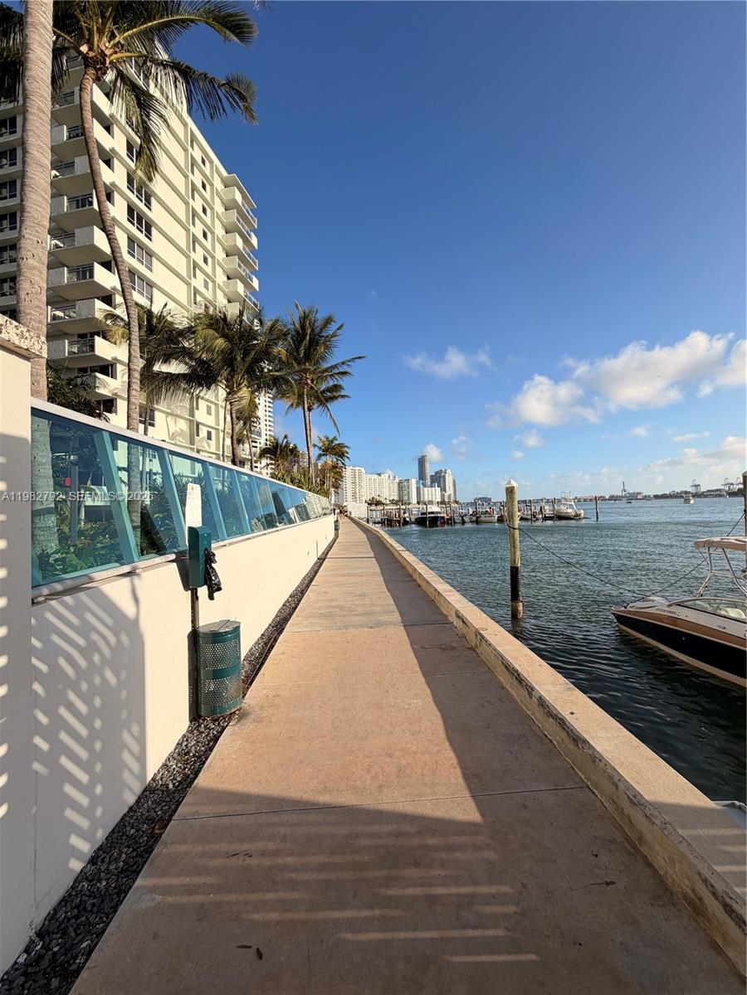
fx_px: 403
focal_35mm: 14
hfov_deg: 85.7
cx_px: 374
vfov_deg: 102.1
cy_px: 498
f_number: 2.2
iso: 20
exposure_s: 1/820
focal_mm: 2.22
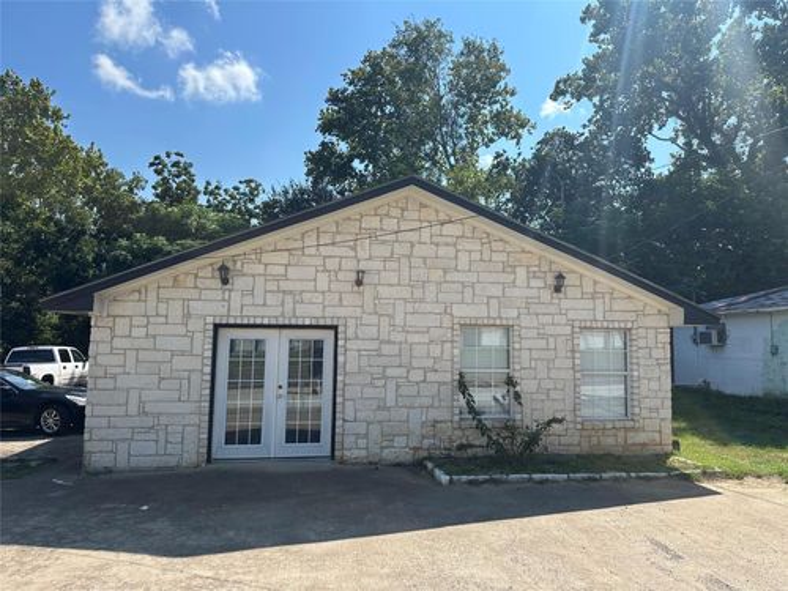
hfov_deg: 71.6
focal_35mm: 24
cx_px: 394
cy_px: 296
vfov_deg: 56.8
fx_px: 546
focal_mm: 6.86
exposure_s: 1/4545
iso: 80
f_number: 1.78
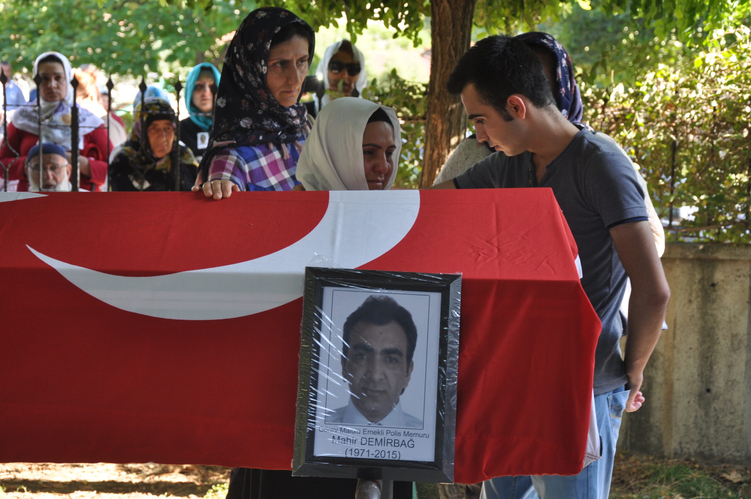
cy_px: 250
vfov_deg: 17.4
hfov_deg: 26.0
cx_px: 376
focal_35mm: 78
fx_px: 1625
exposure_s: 1/125
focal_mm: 52
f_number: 5.6
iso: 400
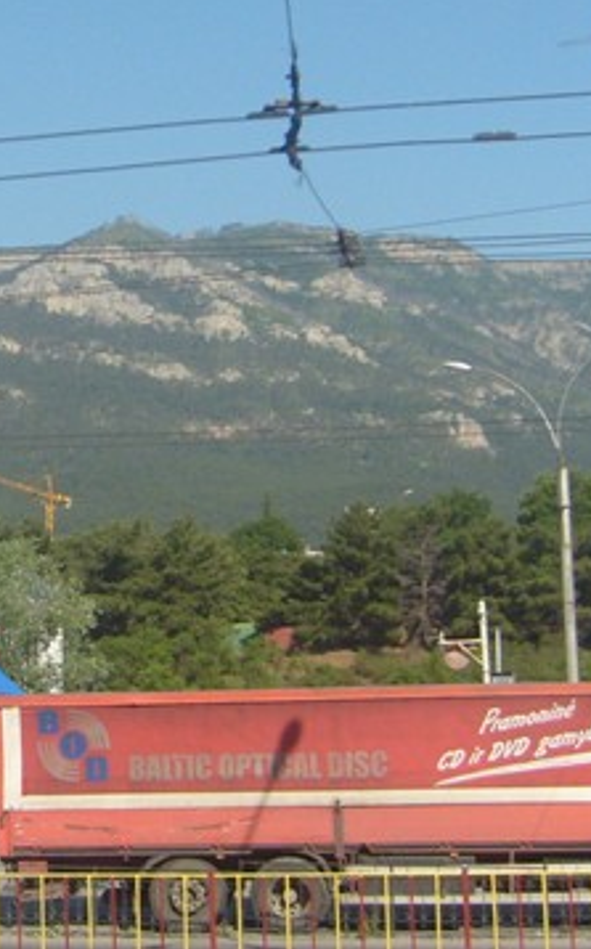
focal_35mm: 83
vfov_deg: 24.7
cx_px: -143
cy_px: 270
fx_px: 2144
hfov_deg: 15.1
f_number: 7.1
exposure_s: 1/250
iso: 80
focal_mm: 5.8
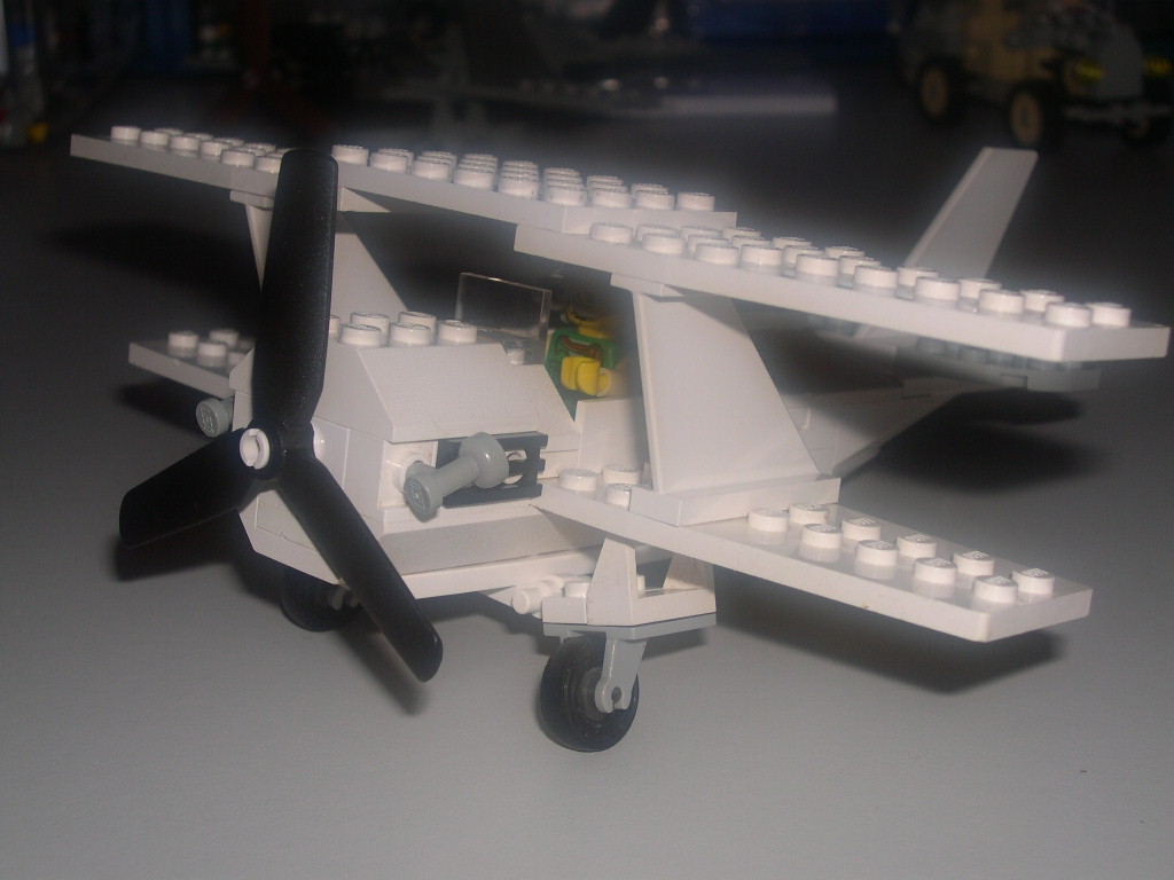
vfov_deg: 25.7
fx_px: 1933
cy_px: 440
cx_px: 587
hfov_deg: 33.8
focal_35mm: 57
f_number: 9.2
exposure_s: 1/60
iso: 100
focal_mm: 12.2
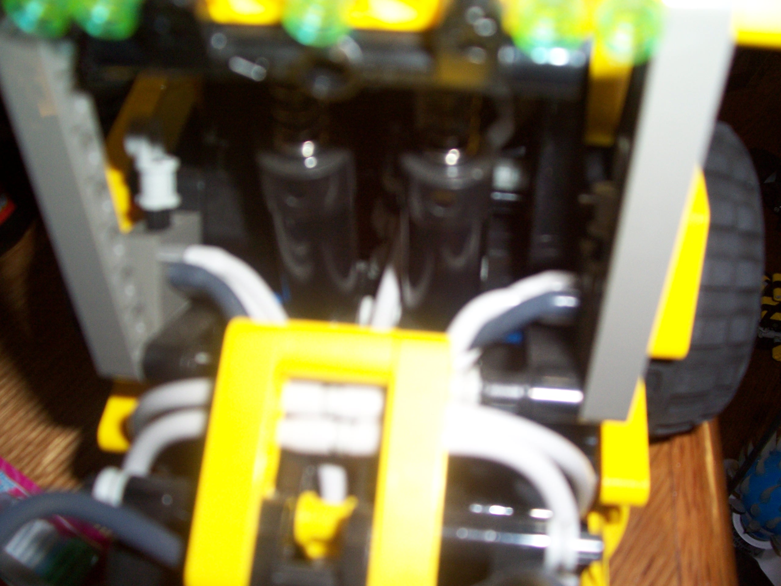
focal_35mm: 34
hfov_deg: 54.0
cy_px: 293
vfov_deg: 41.8
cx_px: 390
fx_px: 767
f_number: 2.7
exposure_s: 1/60
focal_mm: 5.6
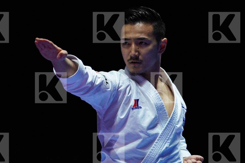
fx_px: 2558
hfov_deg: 5.5
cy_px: 88
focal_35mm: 376
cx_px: 109
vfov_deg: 3.7
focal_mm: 200
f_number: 2.8
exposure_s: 1/500
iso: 1600
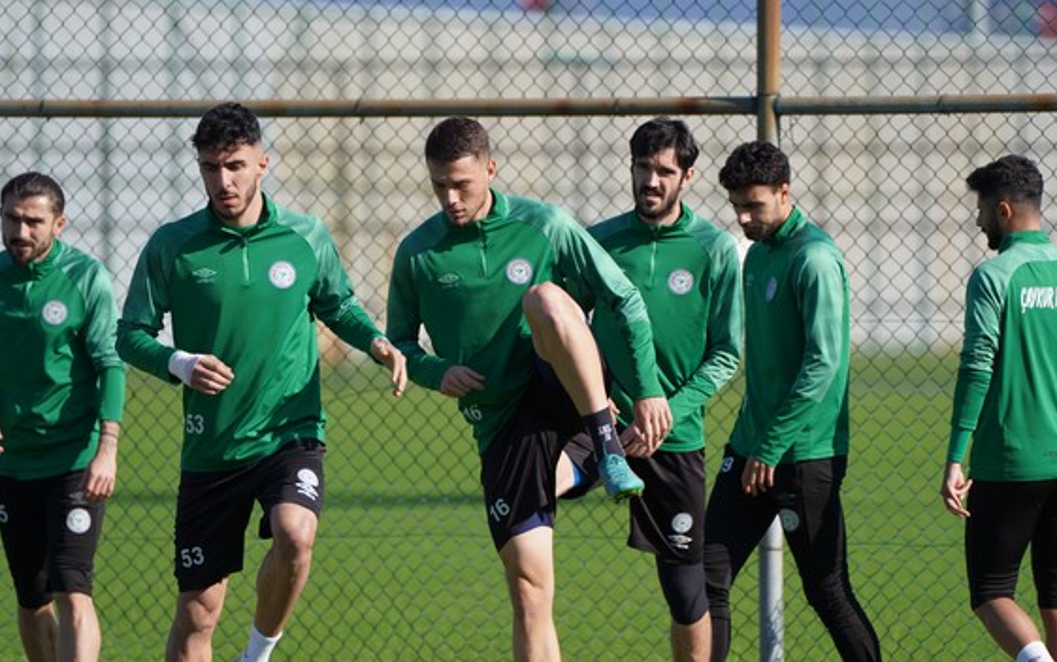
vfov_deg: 2.7
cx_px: 526
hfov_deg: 4.3
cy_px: 401
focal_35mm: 487
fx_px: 14033
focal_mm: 400
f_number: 5.6
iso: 125
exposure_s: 1/500
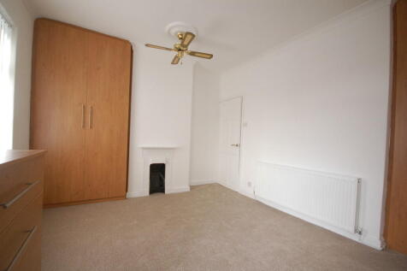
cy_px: 136
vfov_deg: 77.3
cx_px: 204
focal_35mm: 15
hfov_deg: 100.4
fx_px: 170
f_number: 4
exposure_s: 1/50
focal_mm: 10
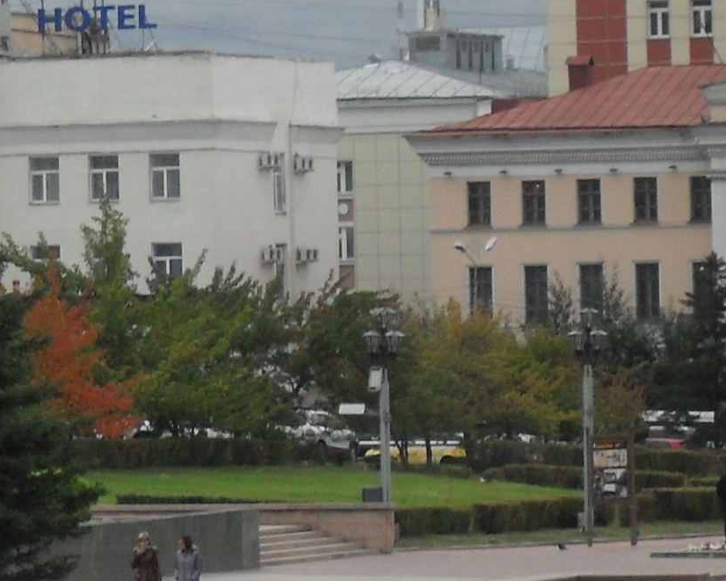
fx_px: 7500
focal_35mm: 349
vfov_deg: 4.4
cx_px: -108
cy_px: 171
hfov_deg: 5.5
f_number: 5.2
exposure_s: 1/180
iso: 80
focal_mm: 18.9
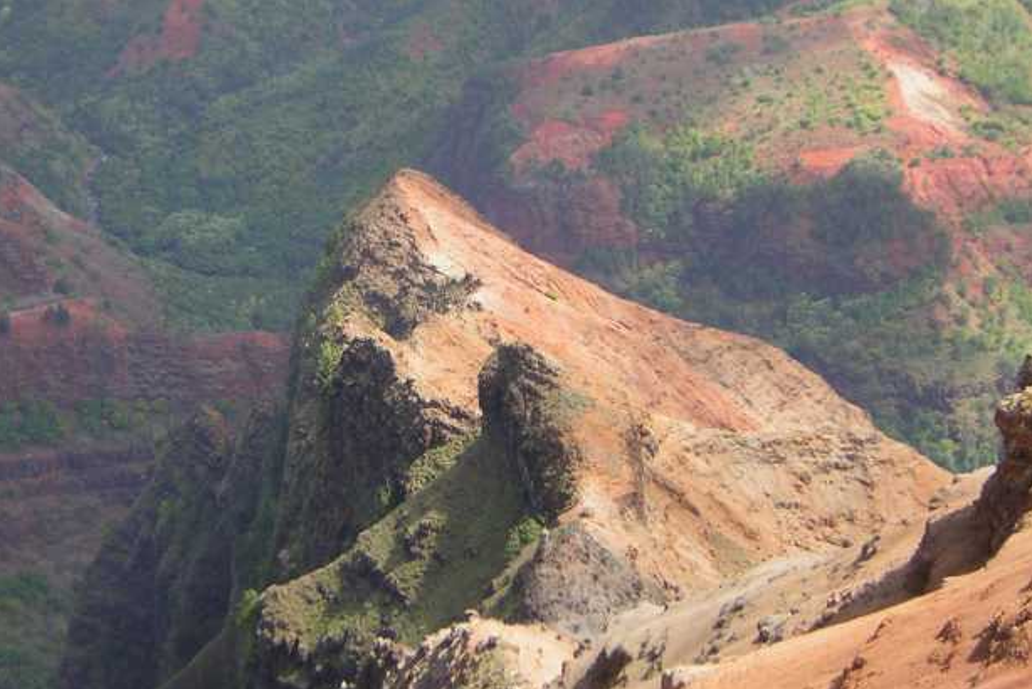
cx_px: 514
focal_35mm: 85
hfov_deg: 23.9
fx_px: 2438
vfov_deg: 16.1
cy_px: 334
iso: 50
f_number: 4
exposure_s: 1/174
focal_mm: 10.6
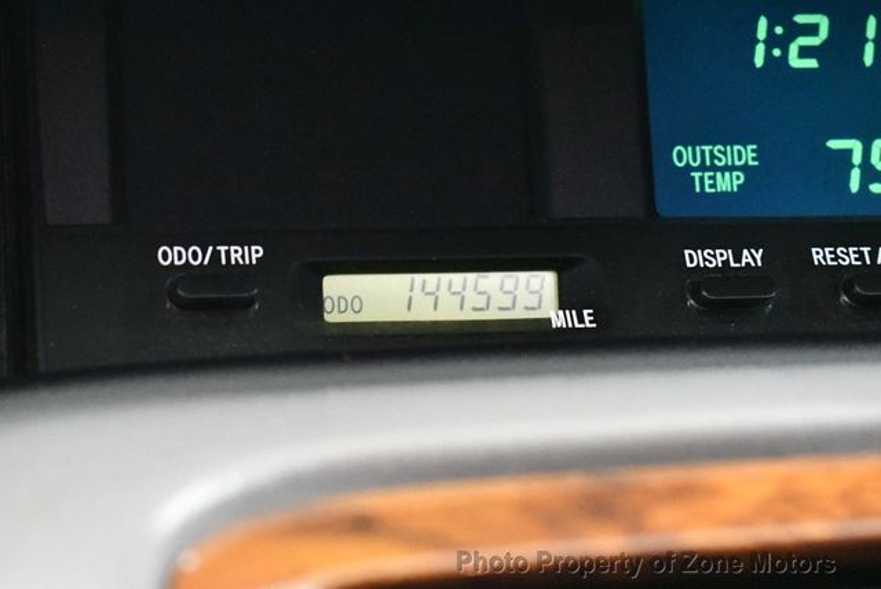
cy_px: 294
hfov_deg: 18.6
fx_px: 2694
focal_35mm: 110
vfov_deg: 12.5
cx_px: 440
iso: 12800
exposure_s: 1/60
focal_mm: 55
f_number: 5.6
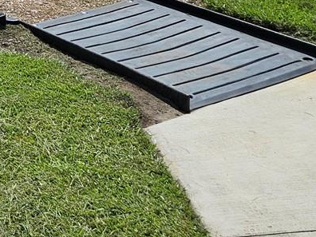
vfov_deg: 15.0
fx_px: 849
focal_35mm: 93
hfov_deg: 20.5
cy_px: -92
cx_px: 5
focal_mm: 5.4
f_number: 1.8
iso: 25
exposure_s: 1/4456
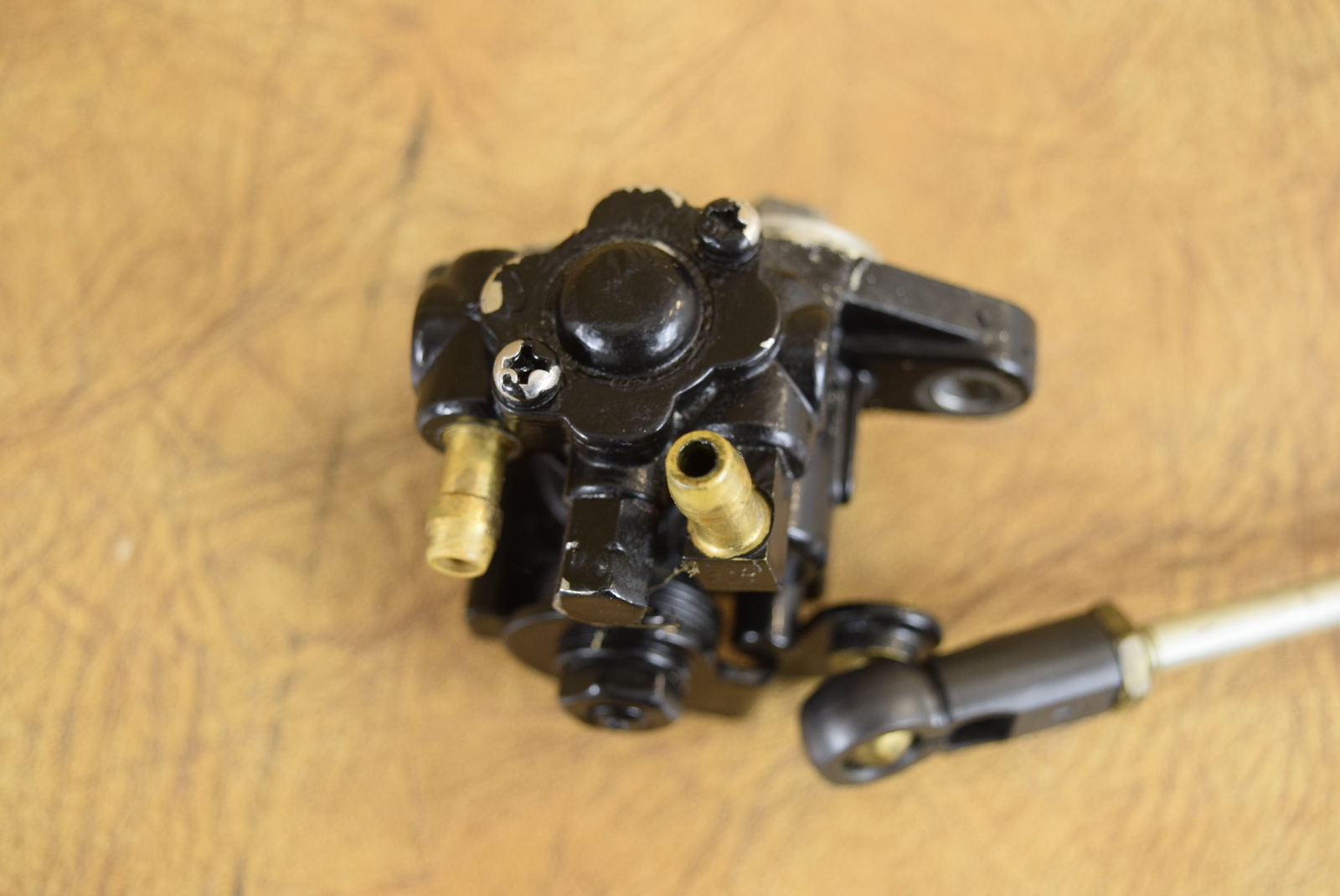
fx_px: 2011
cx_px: 670
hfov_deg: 36.8
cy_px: 448
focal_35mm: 54
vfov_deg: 25.1
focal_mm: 36
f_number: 5.6
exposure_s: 1/125
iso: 720
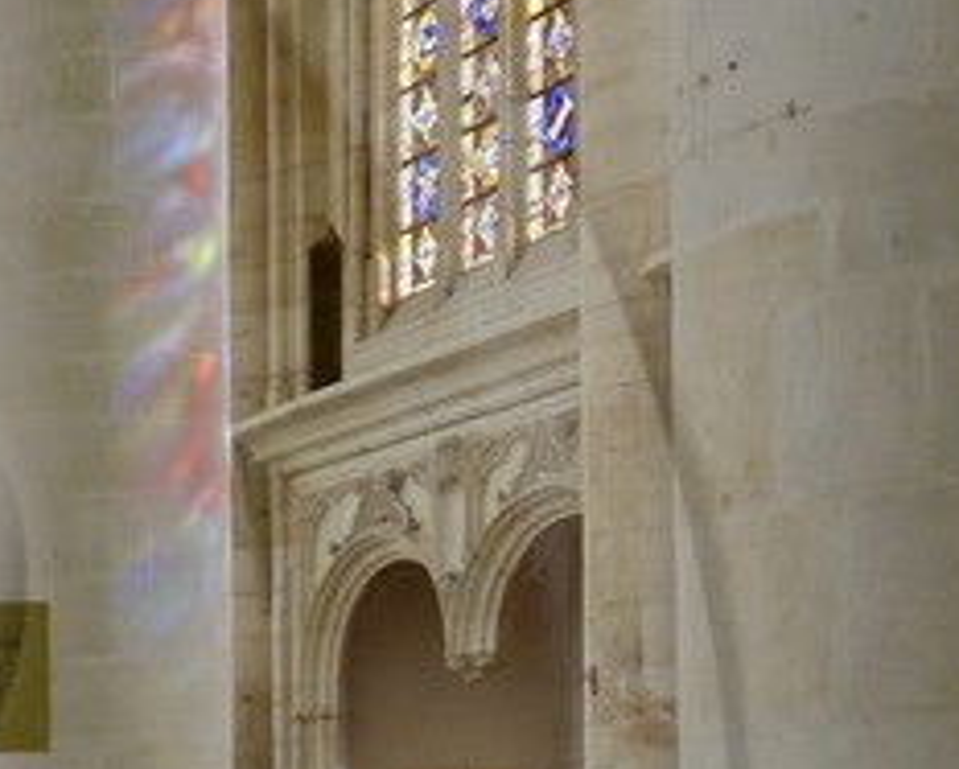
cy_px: 938
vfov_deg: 16.4
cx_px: -963
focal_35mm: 90
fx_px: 2558
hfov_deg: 16.3
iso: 1600
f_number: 13
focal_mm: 14
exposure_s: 1/80
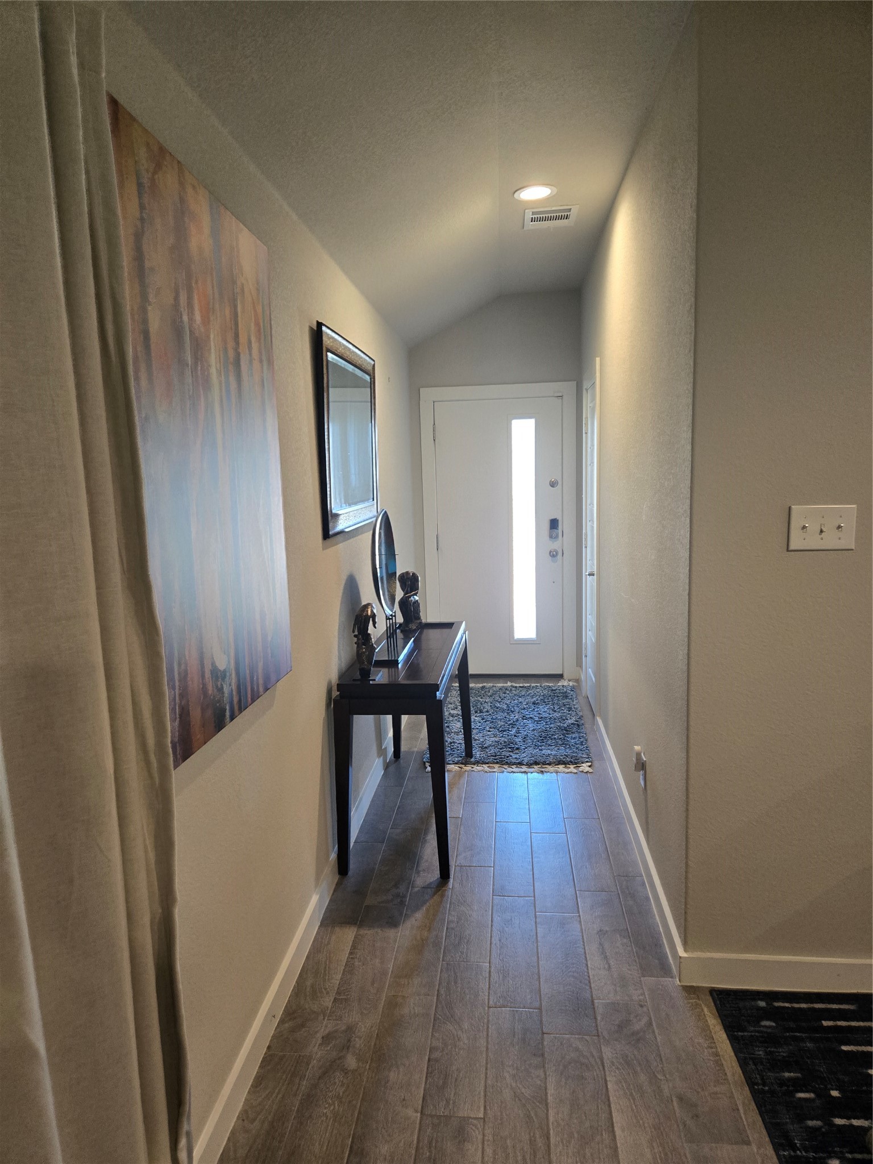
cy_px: 582
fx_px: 773
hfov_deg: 58.9
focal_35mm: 23
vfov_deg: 73.9
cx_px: 436
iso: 400
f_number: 1.8
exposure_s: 1/120
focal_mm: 5.4
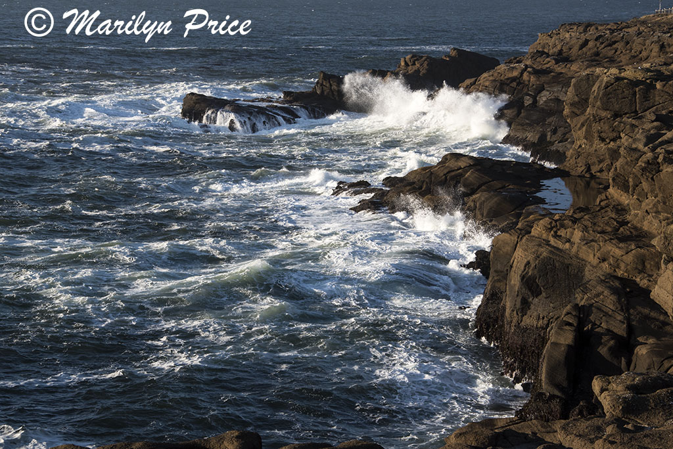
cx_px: 336
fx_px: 1870
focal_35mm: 100
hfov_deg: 20.4
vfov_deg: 13.7
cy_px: 224
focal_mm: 100
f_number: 13
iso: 640
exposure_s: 1/125
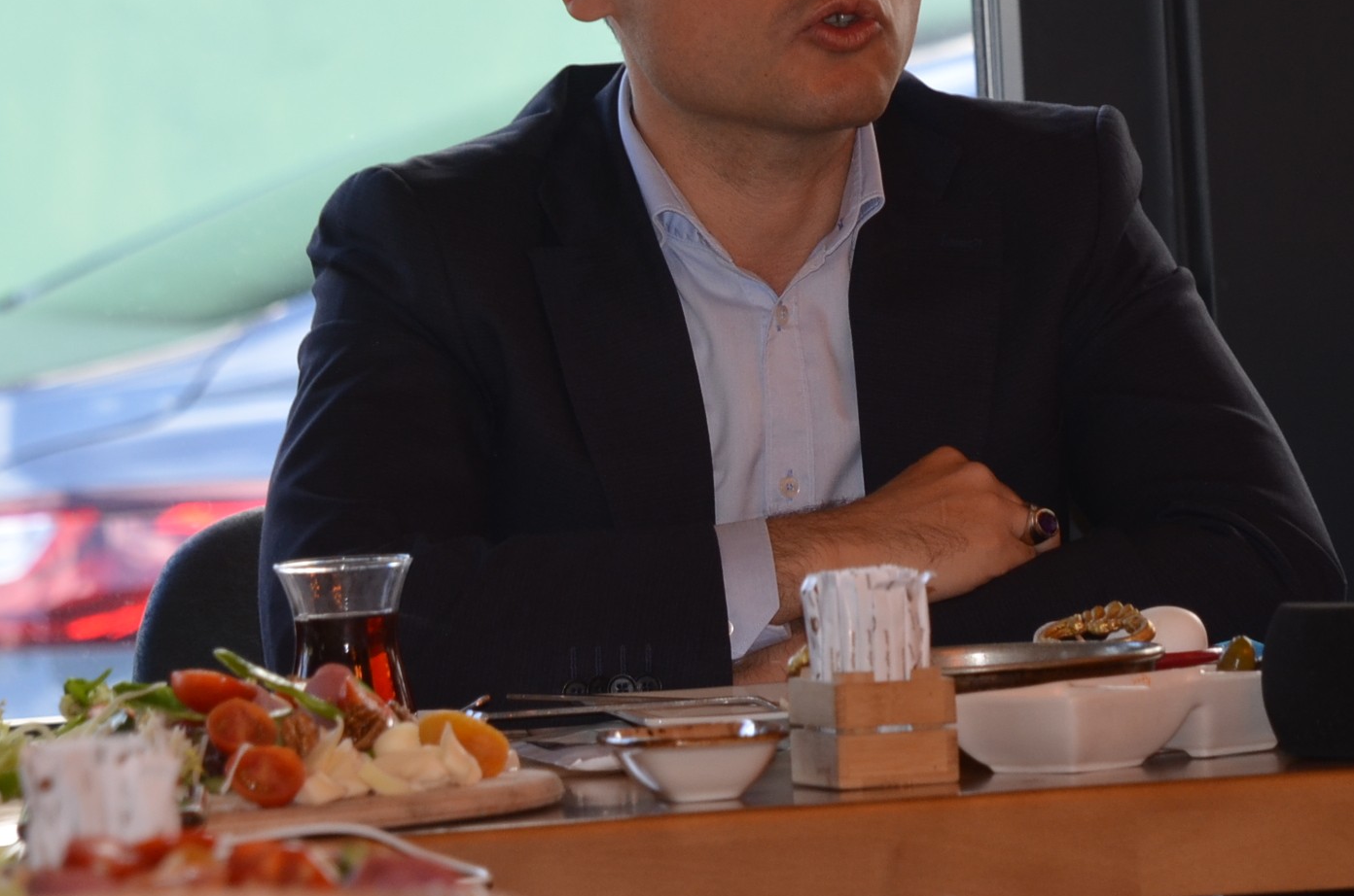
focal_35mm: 332
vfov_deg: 4.1
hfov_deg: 6.2
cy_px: 133
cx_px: 730
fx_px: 12457
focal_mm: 125
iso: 400
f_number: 5.6
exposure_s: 1/125
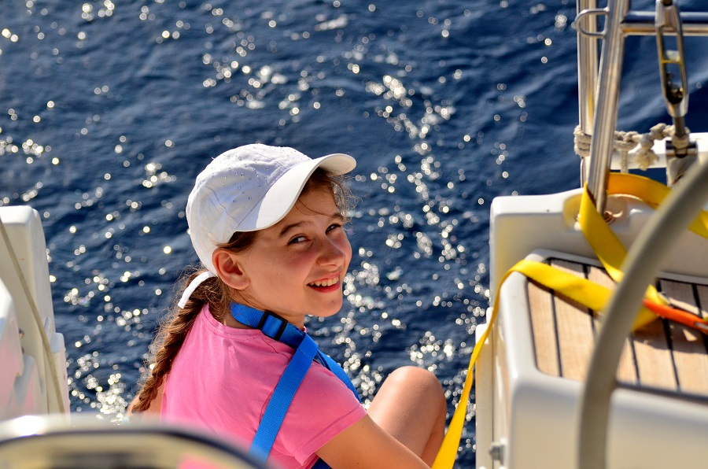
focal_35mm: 123
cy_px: 234
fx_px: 2414
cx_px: 354
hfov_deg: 16.7
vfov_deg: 11.1
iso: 640
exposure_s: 1/8000
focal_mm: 82
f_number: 4.5
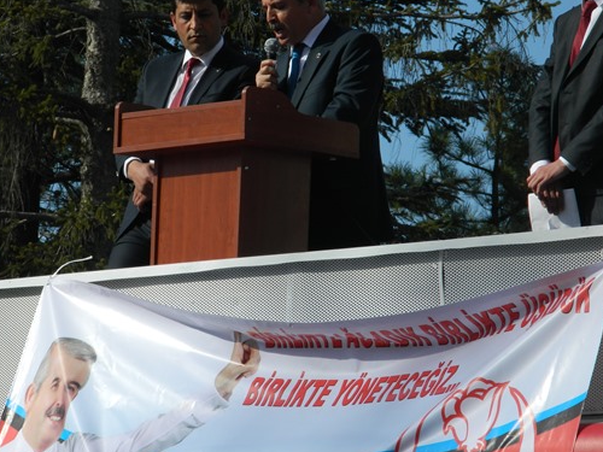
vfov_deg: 5.3
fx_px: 4930
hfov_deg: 7.0
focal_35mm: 283
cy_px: 170
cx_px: 254
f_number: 5.4
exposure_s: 1/500
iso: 80
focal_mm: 39.7
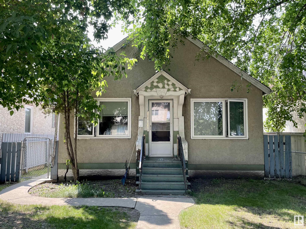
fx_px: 230
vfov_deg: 53.1
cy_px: 114
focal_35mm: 26
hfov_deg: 67.3
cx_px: 153
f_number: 1.6
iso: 32
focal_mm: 4.2
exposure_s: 1/282
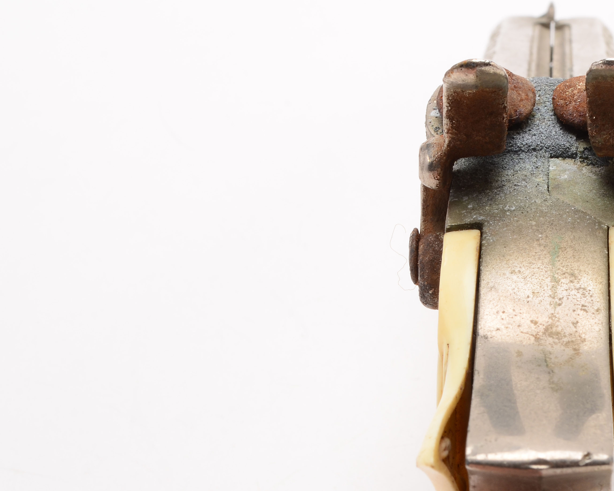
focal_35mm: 106
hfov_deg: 17.8
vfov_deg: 14.5
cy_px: 358
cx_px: 564
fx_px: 1926
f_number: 20
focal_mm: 40
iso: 100
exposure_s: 1/160
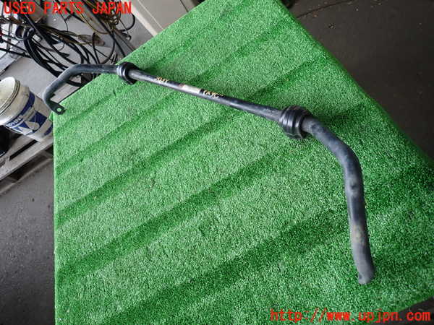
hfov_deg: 69.4
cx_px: 217
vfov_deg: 54.9
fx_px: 313
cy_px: 162
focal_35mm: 25
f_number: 2
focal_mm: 4.5
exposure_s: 1/100
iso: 100
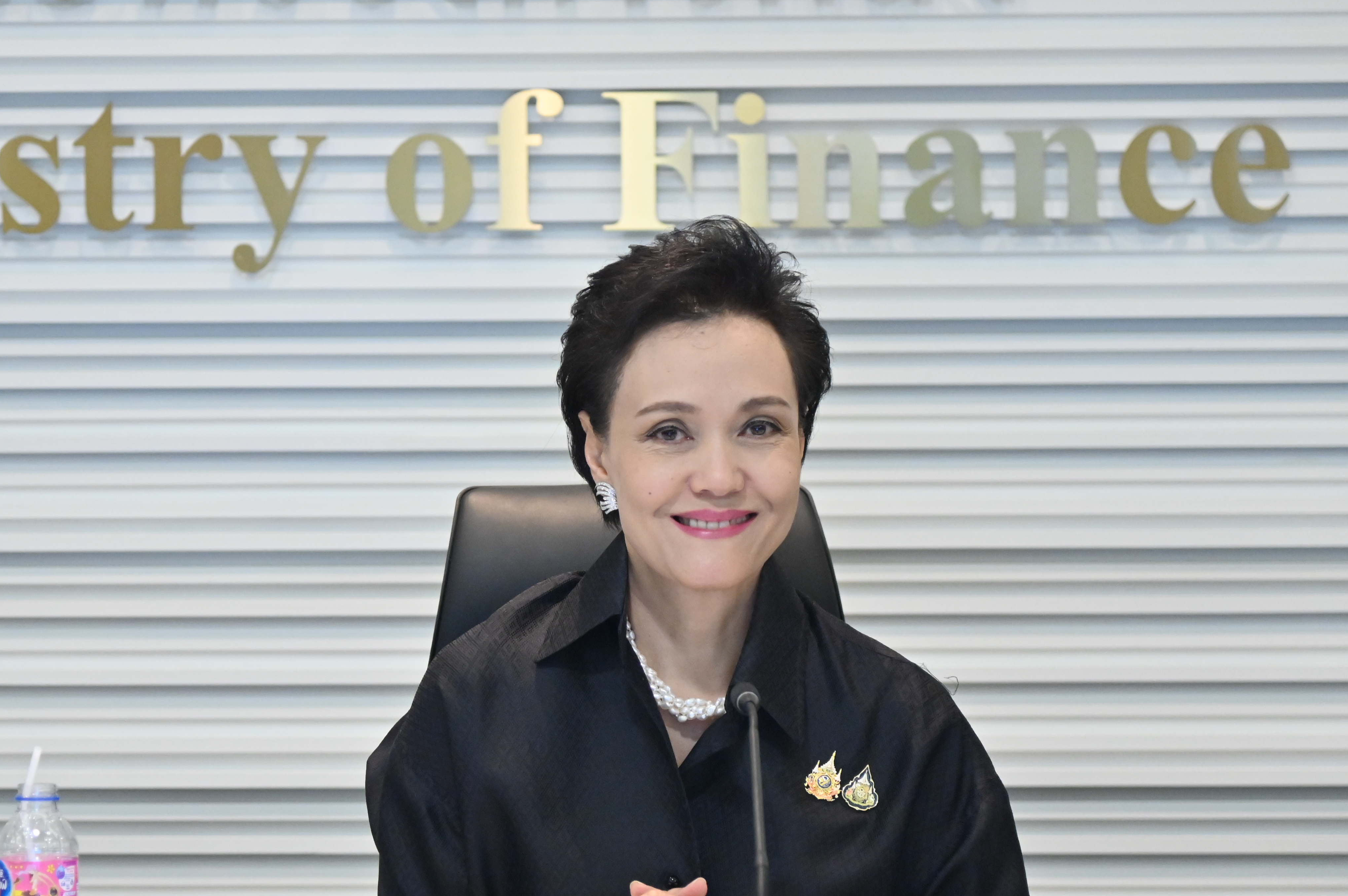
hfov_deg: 12.4
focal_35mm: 166
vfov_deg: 8.3
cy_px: 621
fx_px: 6211
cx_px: 531
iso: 5000
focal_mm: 112
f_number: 4
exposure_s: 1/250
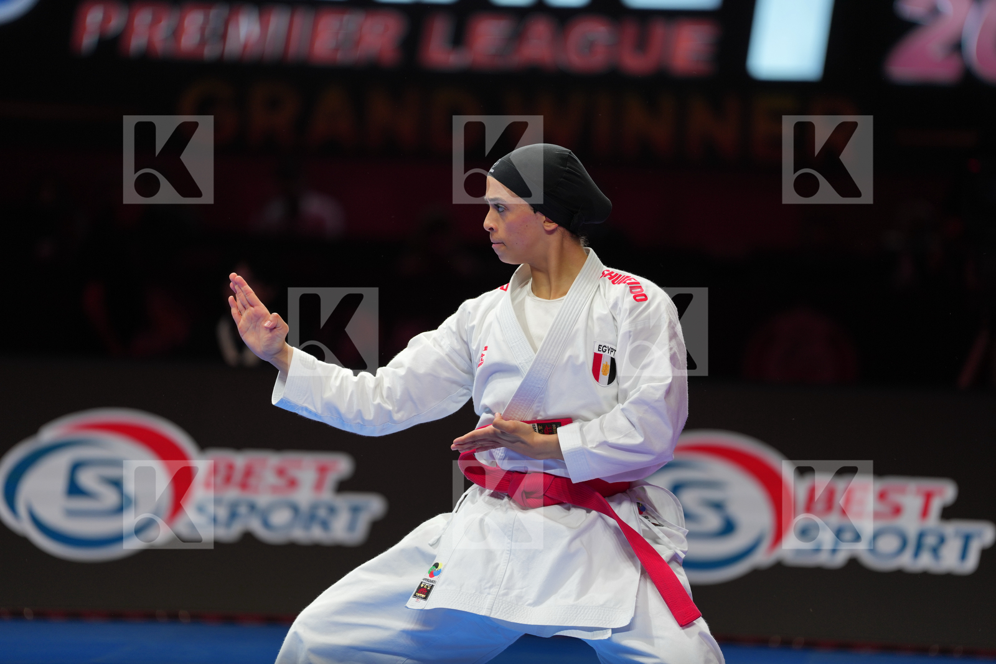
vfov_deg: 6.9
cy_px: 332
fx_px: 5532
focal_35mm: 200
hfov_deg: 10.3
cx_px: 498
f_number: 2.8
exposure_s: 1/500
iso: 320
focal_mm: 200
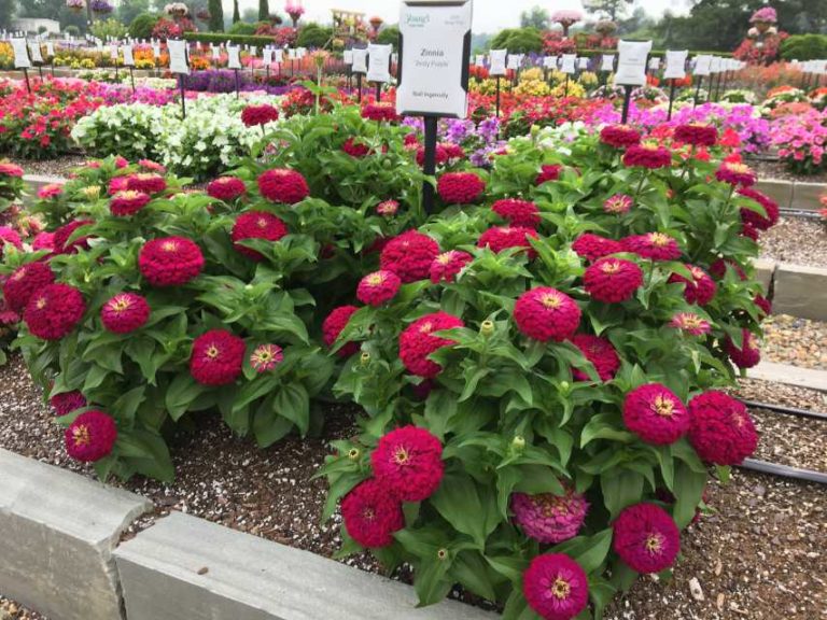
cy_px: 310
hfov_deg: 61.7
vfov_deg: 48.2
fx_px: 693
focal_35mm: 29
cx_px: 414
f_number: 2.2
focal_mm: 4.15
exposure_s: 1/124
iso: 25
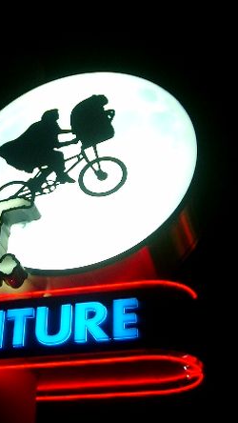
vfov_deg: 35.4
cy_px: 226
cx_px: 13
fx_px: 661
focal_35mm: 59
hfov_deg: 19.9
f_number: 2.6
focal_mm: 7.6
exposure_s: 1/40
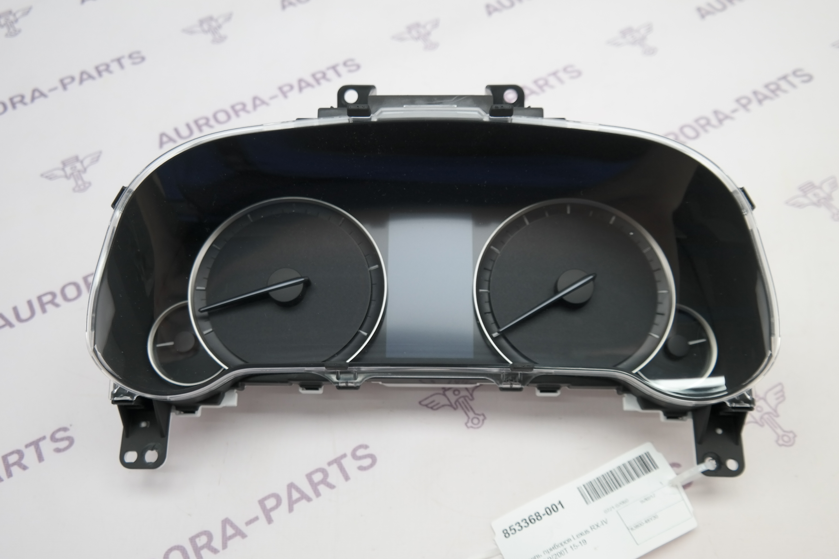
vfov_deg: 43.6
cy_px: 280
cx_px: 420
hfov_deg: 61.9
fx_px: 699
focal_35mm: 30
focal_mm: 20
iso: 200
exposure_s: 1/80
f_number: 3.5
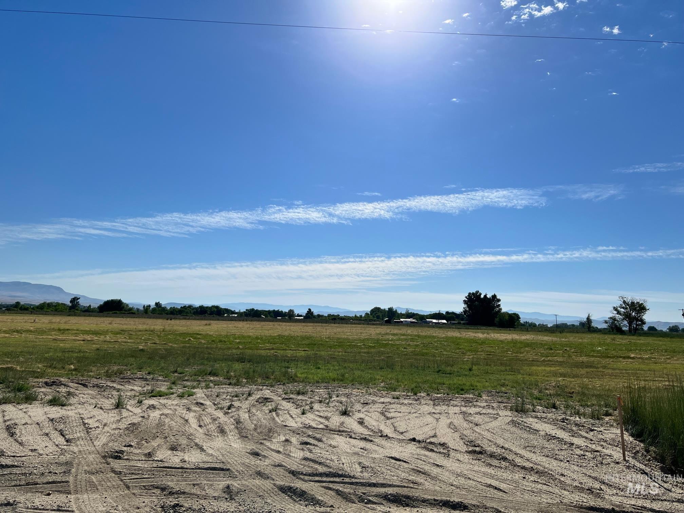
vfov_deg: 53.1
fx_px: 514
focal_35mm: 26
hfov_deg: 67.3
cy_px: 256
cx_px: 342
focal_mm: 5.7
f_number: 1.5
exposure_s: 1/14286
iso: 50
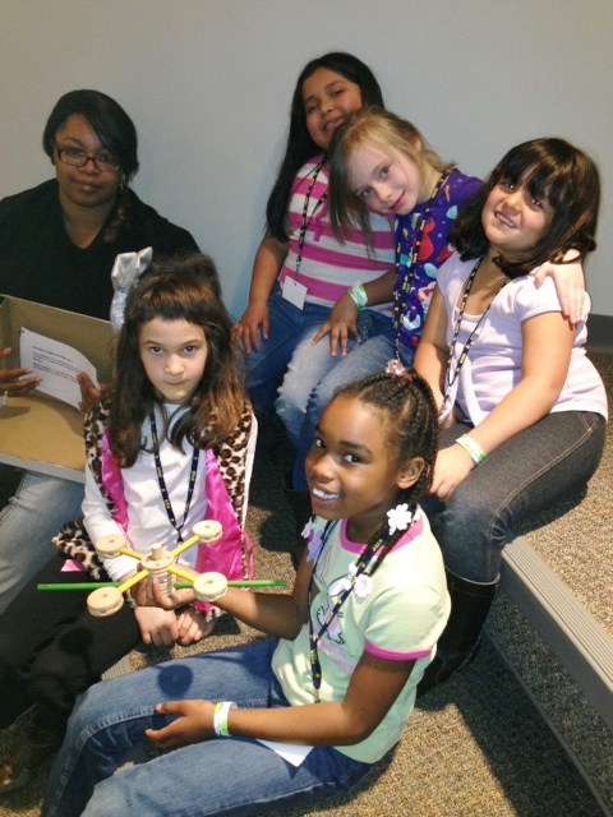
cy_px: 408
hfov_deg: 42.9
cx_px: 306
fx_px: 779
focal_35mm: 33
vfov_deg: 55.4
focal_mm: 4.12
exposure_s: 1/16
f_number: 2.4
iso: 160
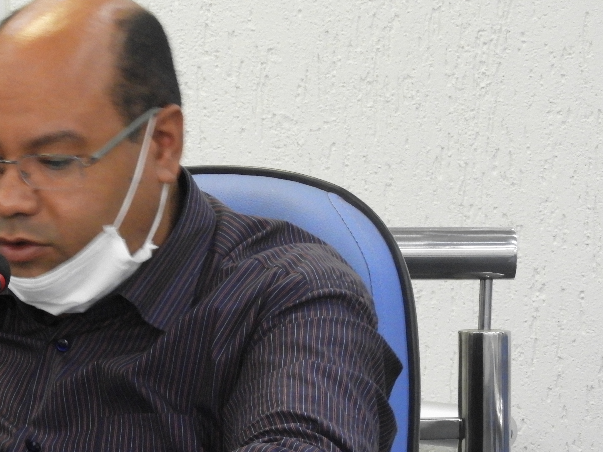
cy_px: 322
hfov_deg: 5.3
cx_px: 62
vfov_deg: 4.0
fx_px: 6515
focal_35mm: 374
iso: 640
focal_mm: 35.8
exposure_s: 1/15
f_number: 5.3
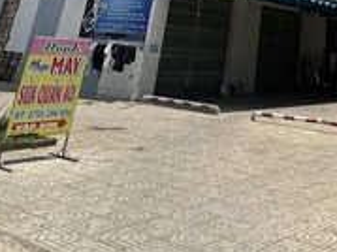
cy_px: -179
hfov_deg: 35.7
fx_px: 486
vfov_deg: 21.4
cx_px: 309
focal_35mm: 50
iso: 50
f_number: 2.2
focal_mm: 2.22
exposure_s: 1/3247
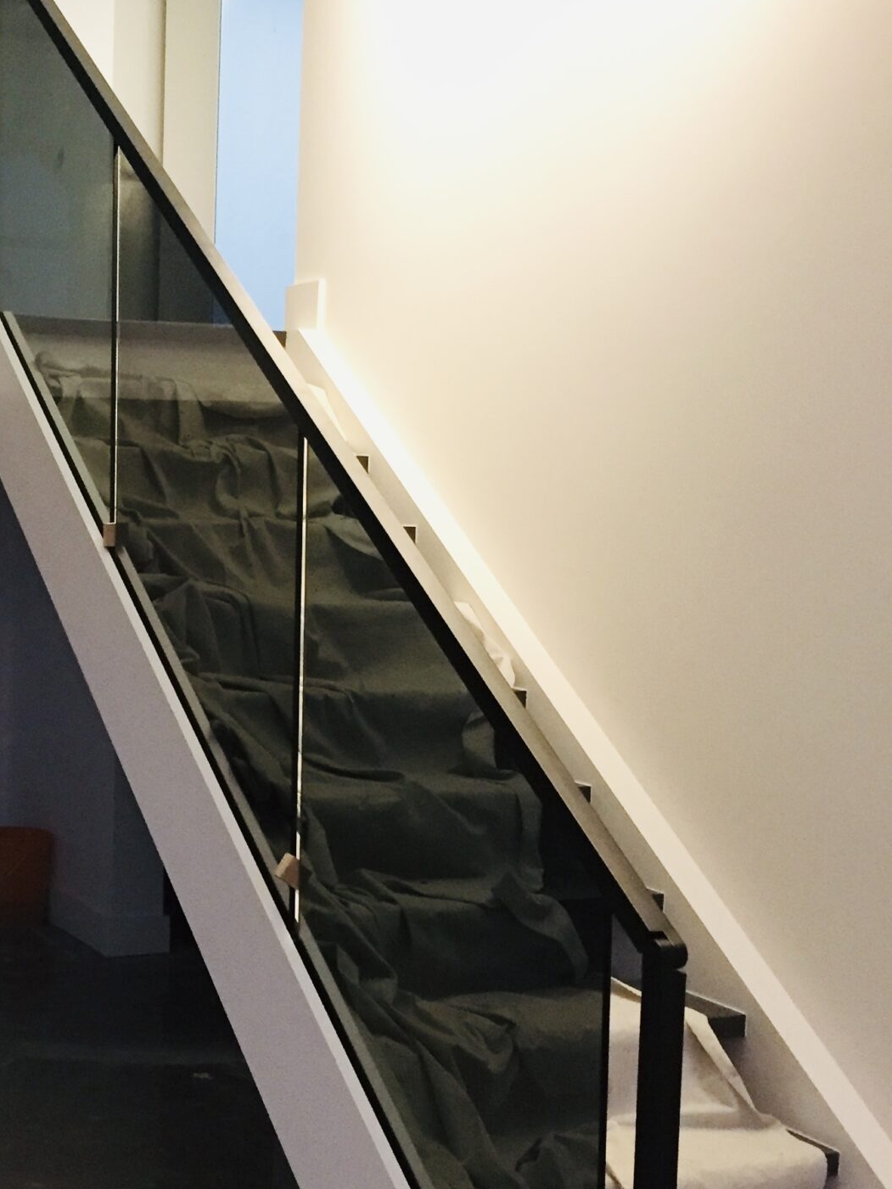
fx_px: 1821
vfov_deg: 36.1
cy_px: 684
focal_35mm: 53
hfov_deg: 26.6
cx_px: 81
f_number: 2.2
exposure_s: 1/30
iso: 200
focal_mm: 4.15
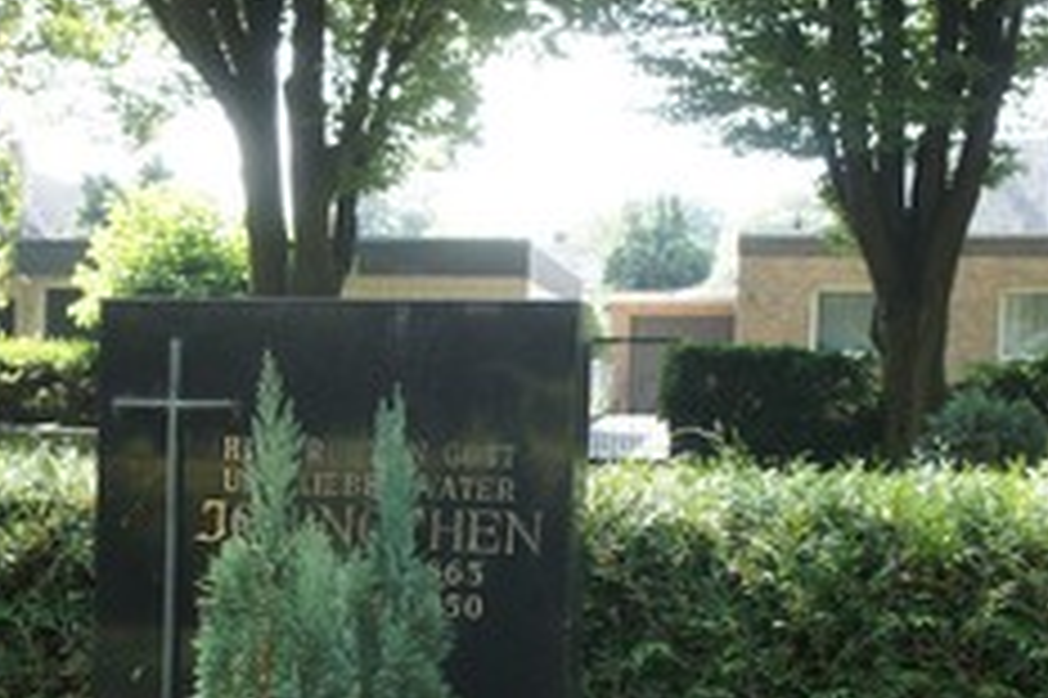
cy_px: 608
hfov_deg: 28.2
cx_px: 324
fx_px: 2065
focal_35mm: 71
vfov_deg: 18.9
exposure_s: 1/250
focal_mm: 24
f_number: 5.6
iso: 640
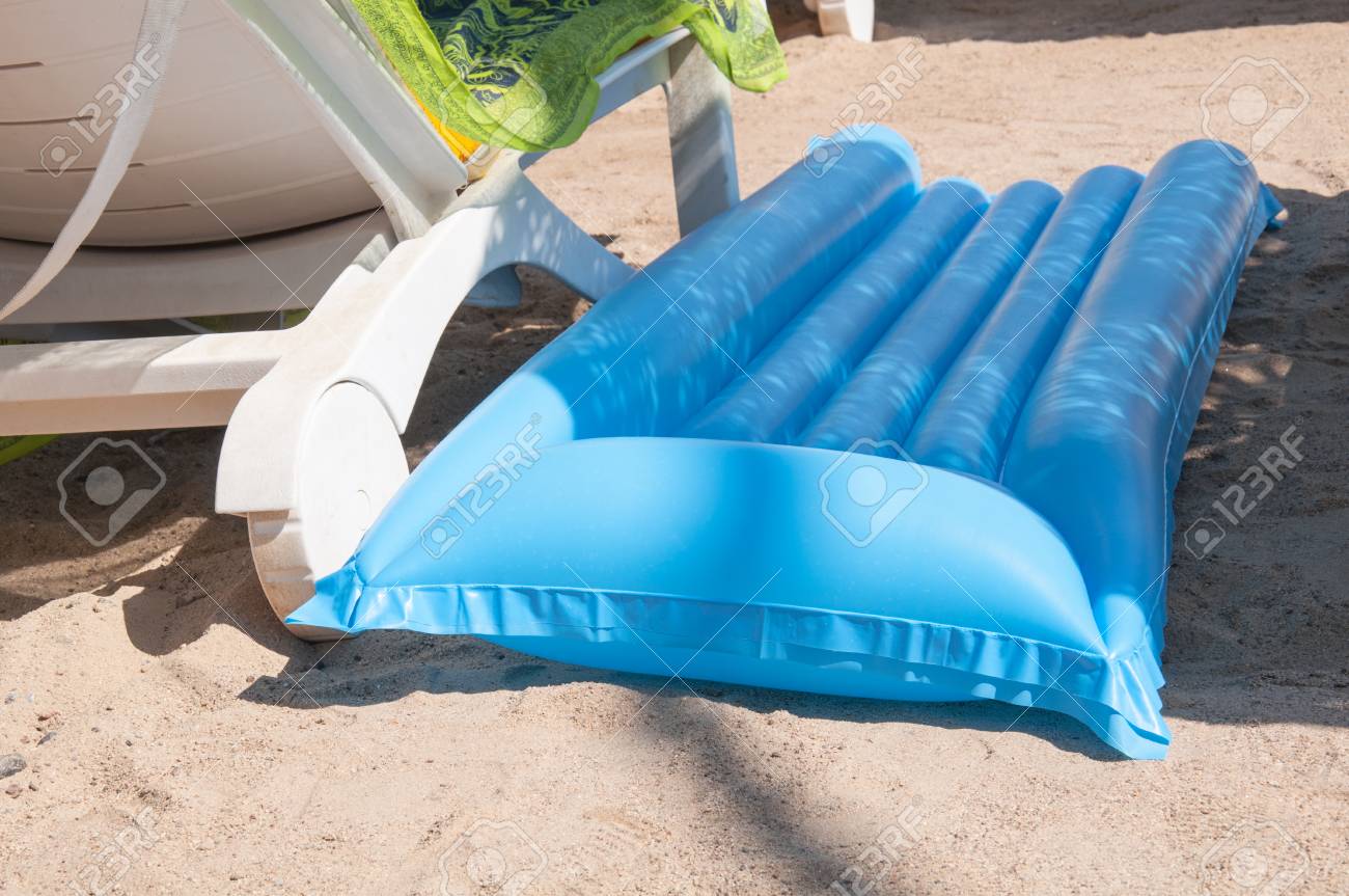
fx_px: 3480
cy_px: 448
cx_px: 674
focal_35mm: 93
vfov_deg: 14.7
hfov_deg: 21.9
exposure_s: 1/320
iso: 200
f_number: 11
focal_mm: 62
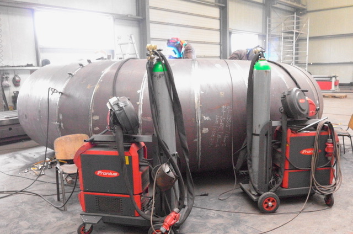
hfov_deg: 63.8
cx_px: 176
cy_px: 117
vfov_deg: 44.8
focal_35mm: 29
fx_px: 284
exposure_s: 1/250
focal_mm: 18.9
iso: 12500
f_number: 5.6
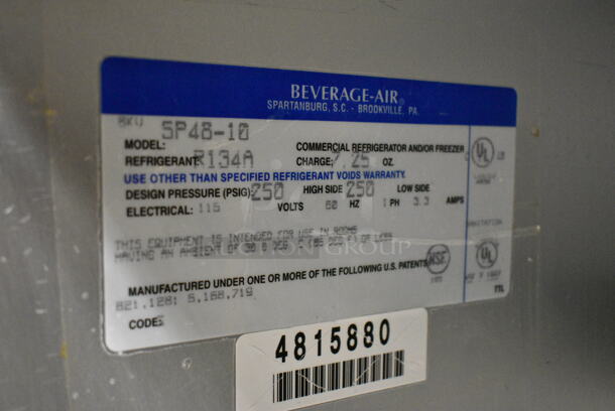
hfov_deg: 53.1
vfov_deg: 37.0
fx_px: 616
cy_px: 206
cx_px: 308
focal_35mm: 36
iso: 6400
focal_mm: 24
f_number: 4
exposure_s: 1/60
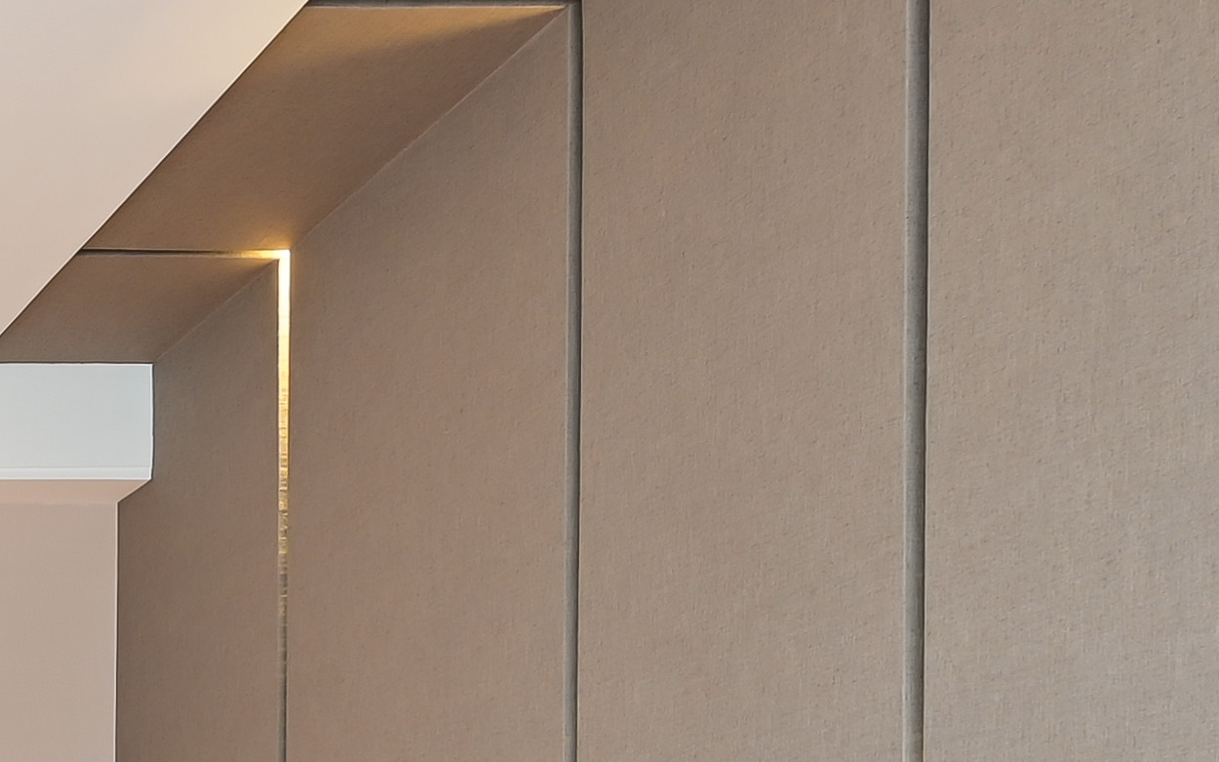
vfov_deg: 16.9
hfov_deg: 22.3
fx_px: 2292
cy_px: 1183
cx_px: -779
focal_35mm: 69
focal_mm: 14
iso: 200
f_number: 9
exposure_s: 1/1.6
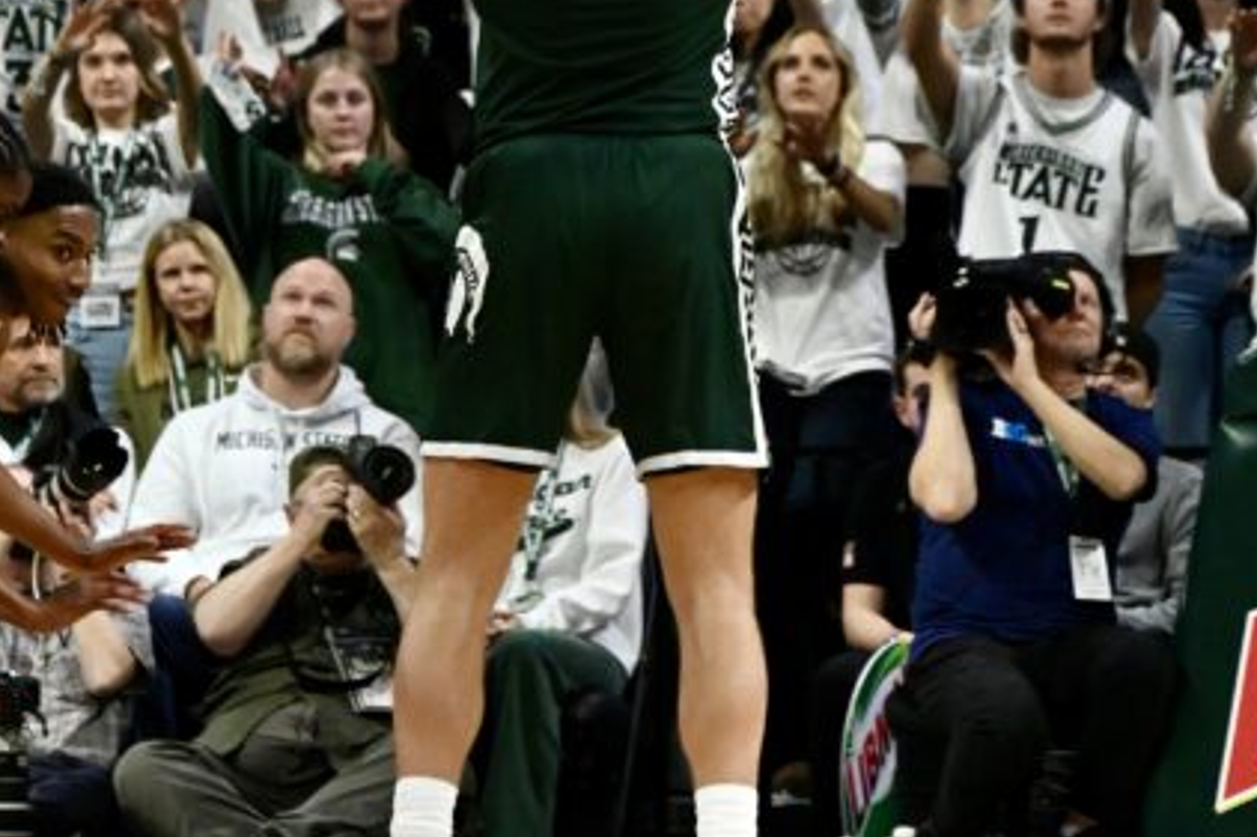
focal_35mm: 485
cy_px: -92
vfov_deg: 2.8
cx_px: 666
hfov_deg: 4.3
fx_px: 16927
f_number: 6.3
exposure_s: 1/1250
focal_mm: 200
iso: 8000
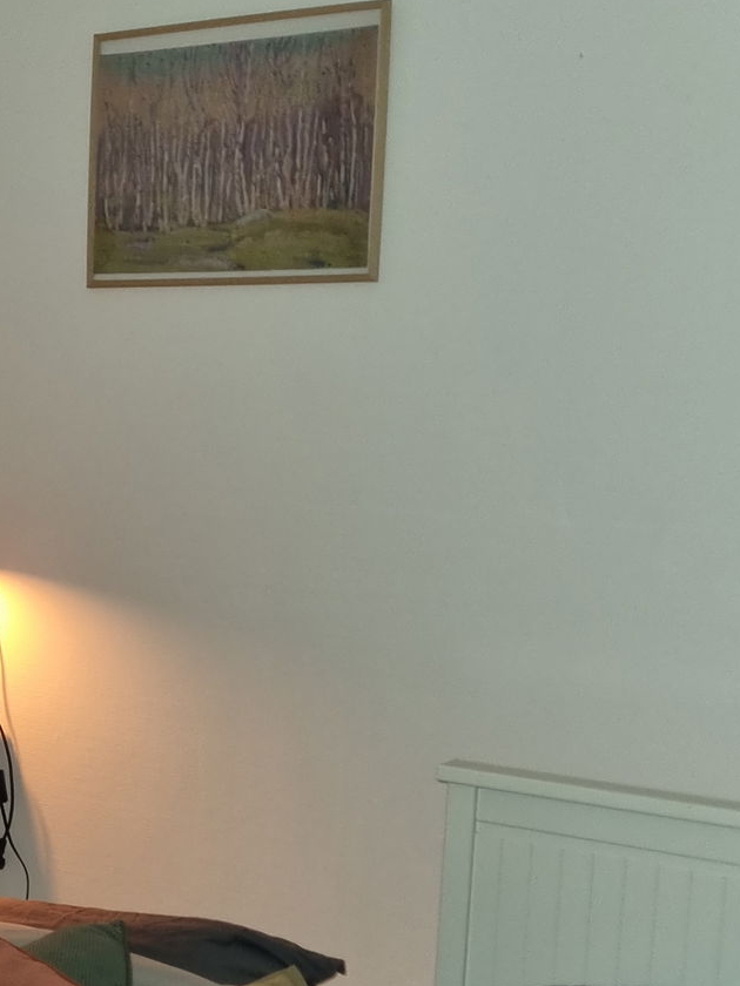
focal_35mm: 66
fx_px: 1881
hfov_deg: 20.8
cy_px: 663
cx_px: -140
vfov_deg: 29.2
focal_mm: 5.4
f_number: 1.8
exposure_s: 1/16
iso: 99
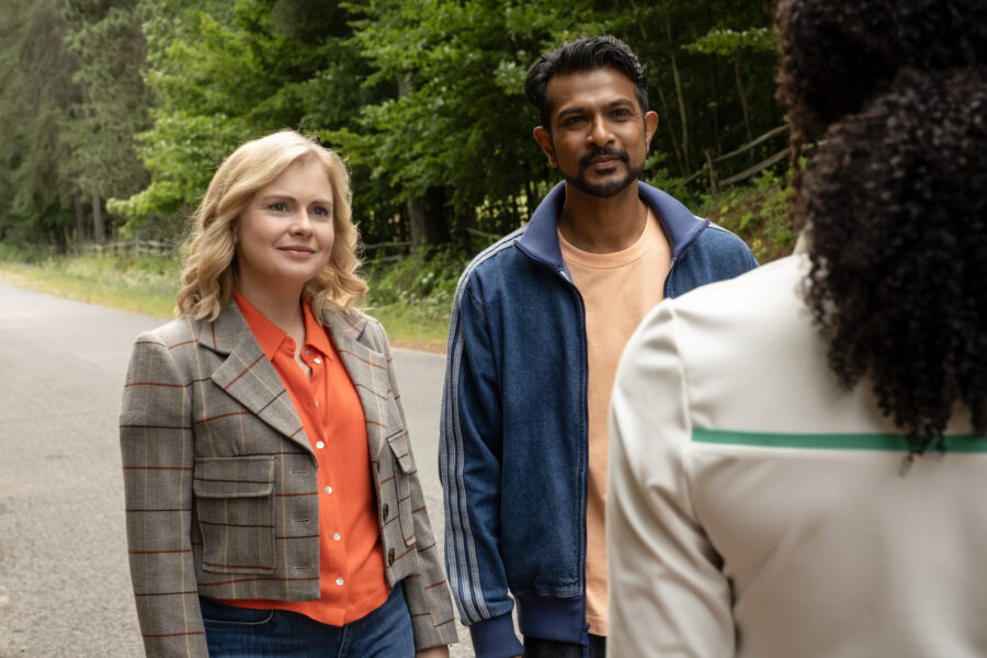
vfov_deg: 19.2
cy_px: 329
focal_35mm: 71
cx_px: 494
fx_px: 1946
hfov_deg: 28.5
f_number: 8
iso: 800
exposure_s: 1/250
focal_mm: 47
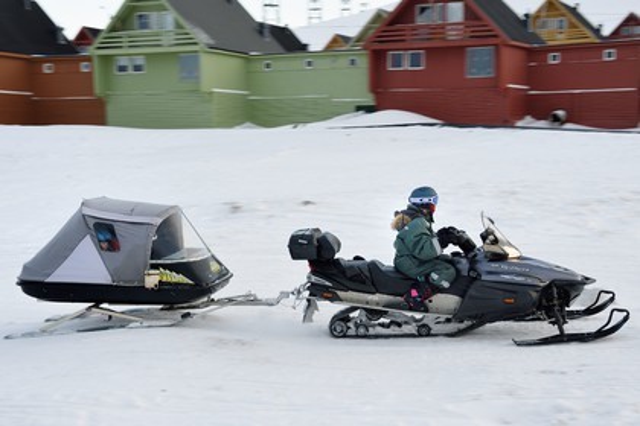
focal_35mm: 48
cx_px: 320
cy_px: 213
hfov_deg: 41.1
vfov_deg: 28.1
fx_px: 853
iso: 800
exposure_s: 1/80
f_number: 10
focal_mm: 48
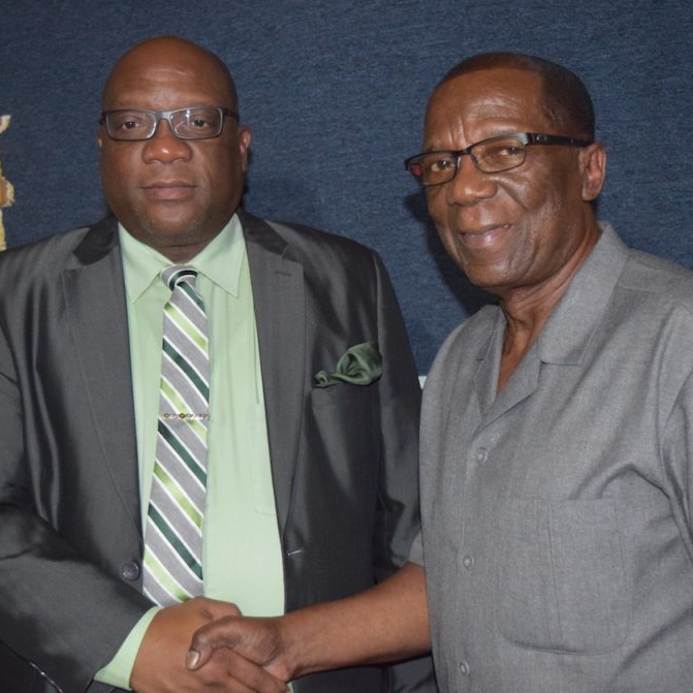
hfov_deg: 34.9
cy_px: 350
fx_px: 1102
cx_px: 337
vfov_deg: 34.9
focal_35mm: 49
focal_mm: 25
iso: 2500
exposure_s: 1/60
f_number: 4
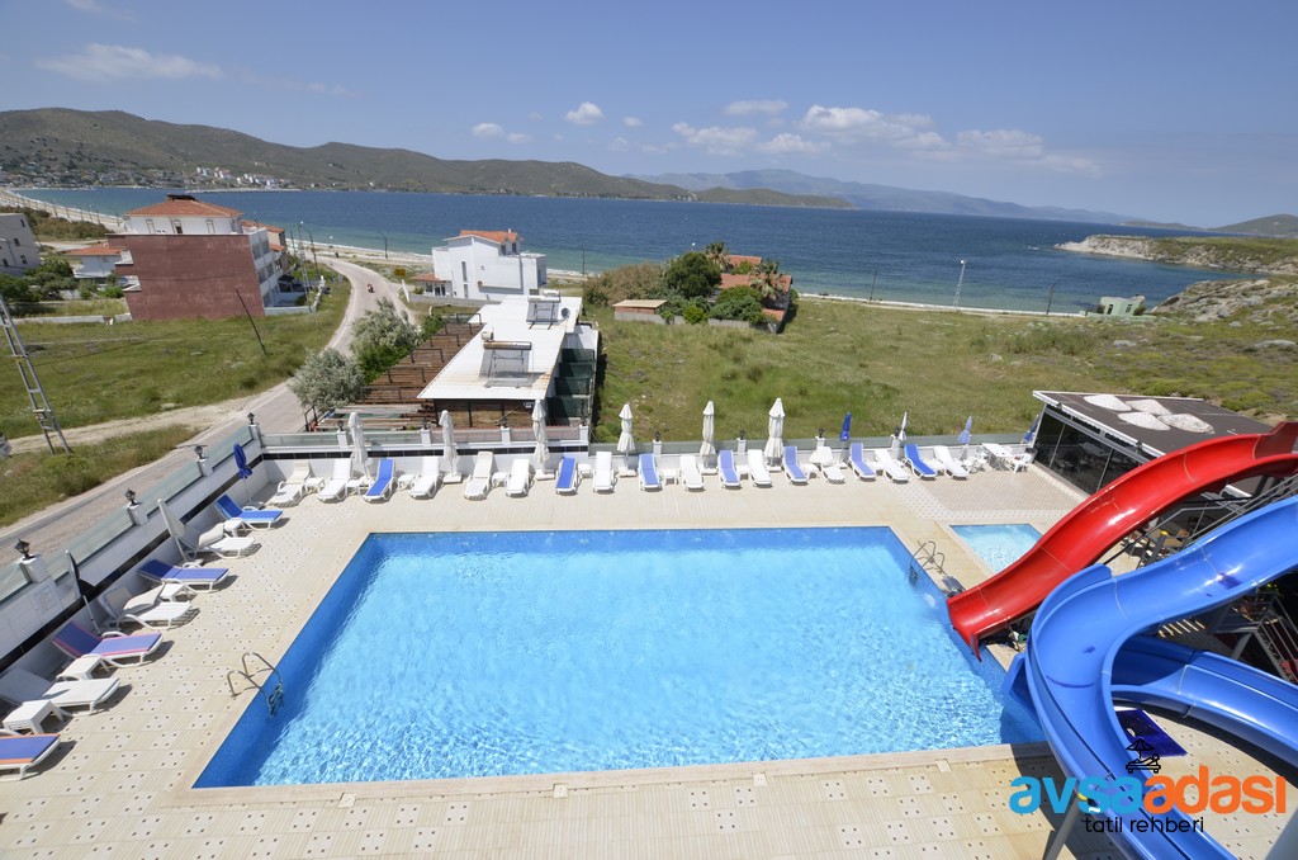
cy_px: 430
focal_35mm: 15
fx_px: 540
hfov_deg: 100.5
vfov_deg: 77.1
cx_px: 649
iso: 100
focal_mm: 10
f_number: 9.5
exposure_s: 1/350
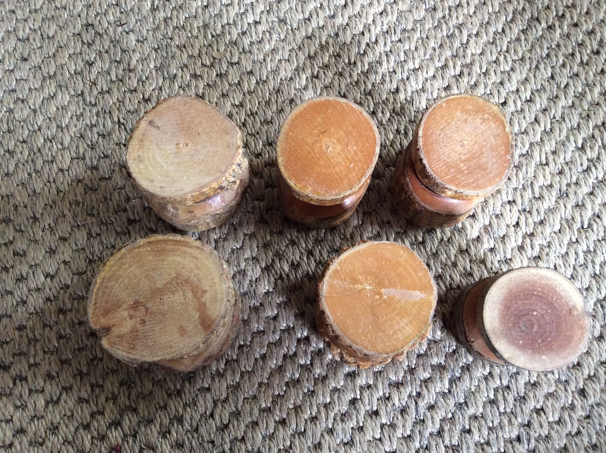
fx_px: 577
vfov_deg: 42.8
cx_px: 304
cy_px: 225
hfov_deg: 55.4
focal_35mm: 33
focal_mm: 3.3
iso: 160
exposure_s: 1/25
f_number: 2.4
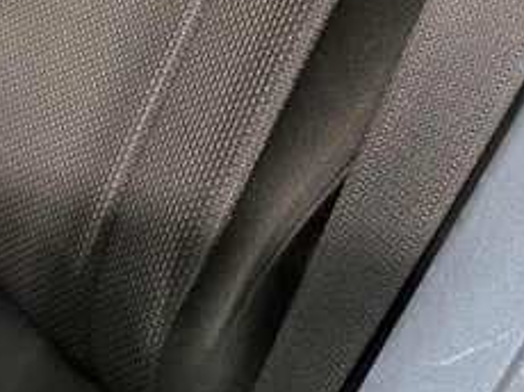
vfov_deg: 13.2
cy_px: -146
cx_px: -328
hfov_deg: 16.3
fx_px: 1618
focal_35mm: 107
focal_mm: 4.53
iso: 105
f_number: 1.7
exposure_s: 1/20
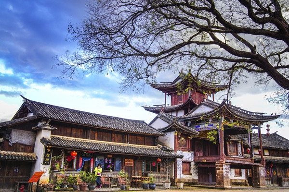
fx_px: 265
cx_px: 144
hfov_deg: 57.2
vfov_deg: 40.0
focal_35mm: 33
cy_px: 96
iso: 500
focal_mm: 22
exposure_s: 1/60
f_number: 8
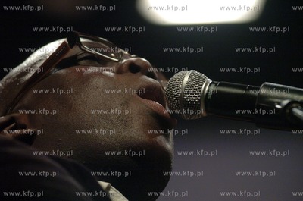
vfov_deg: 4.6
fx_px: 2520
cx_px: 152
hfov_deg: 6.9
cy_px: 100
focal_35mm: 300
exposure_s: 1/125
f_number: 3.5
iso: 800
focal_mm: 200
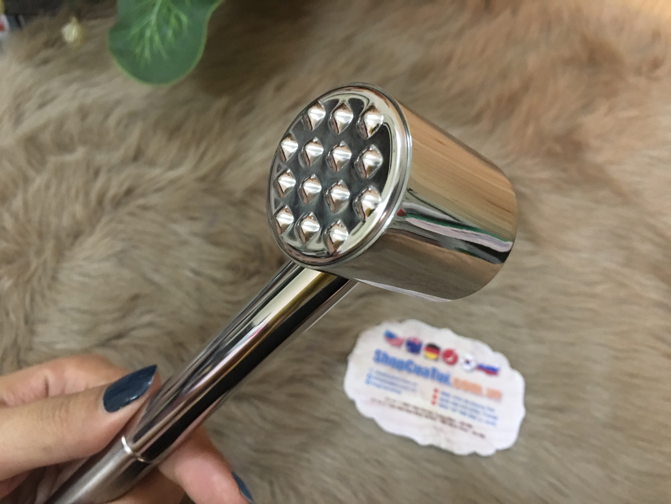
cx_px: 336
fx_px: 562
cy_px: 252
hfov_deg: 61.7
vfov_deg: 48.2
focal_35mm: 29
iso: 125
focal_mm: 4.15
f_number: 2.2
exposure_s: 1/8
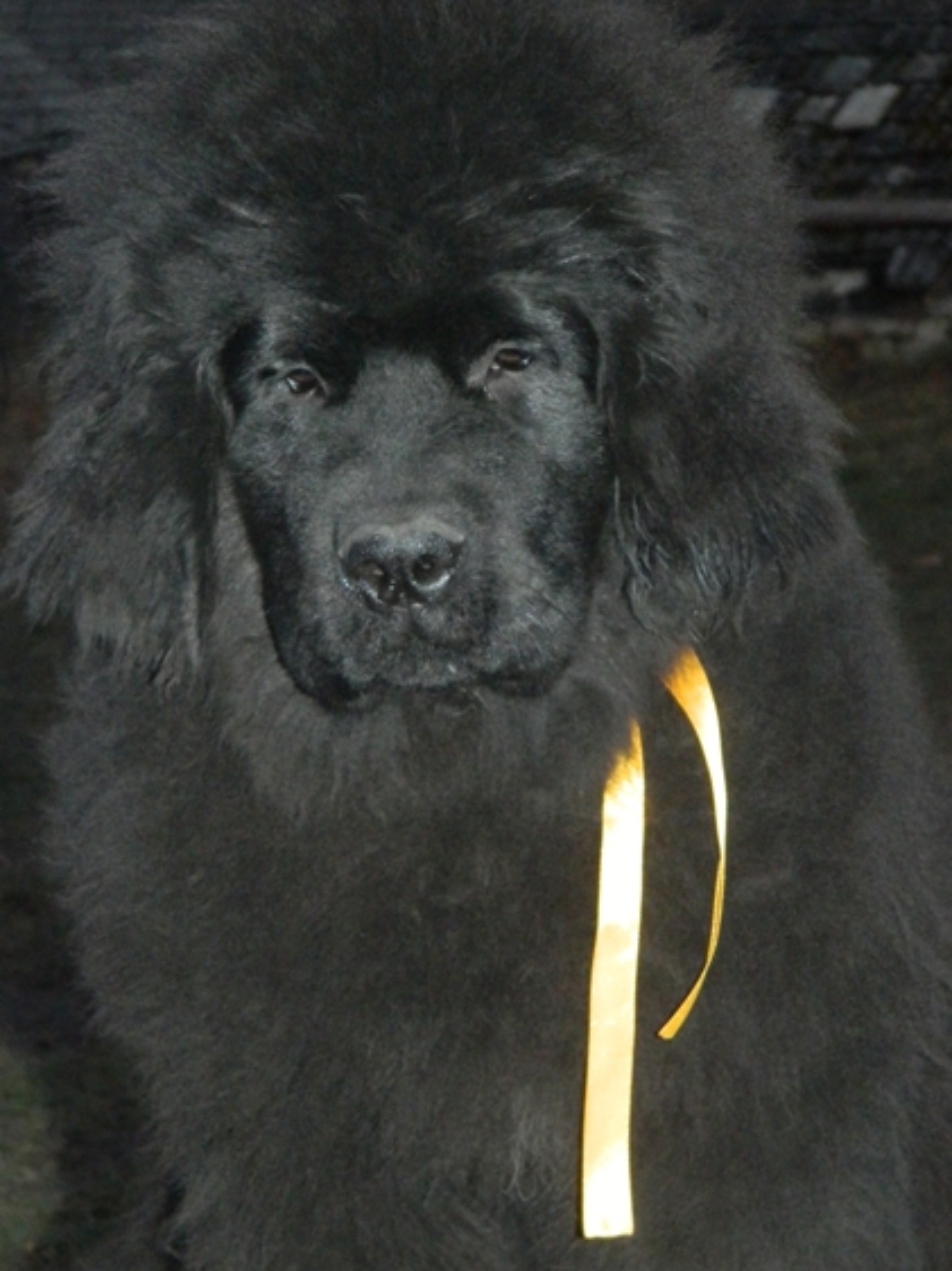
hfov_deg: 11.5
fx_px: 4734
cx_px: 476
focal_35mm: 129
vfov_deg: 15.3
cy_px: 636
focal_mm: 23.2
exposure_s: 1/60
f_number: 4.7
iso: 800
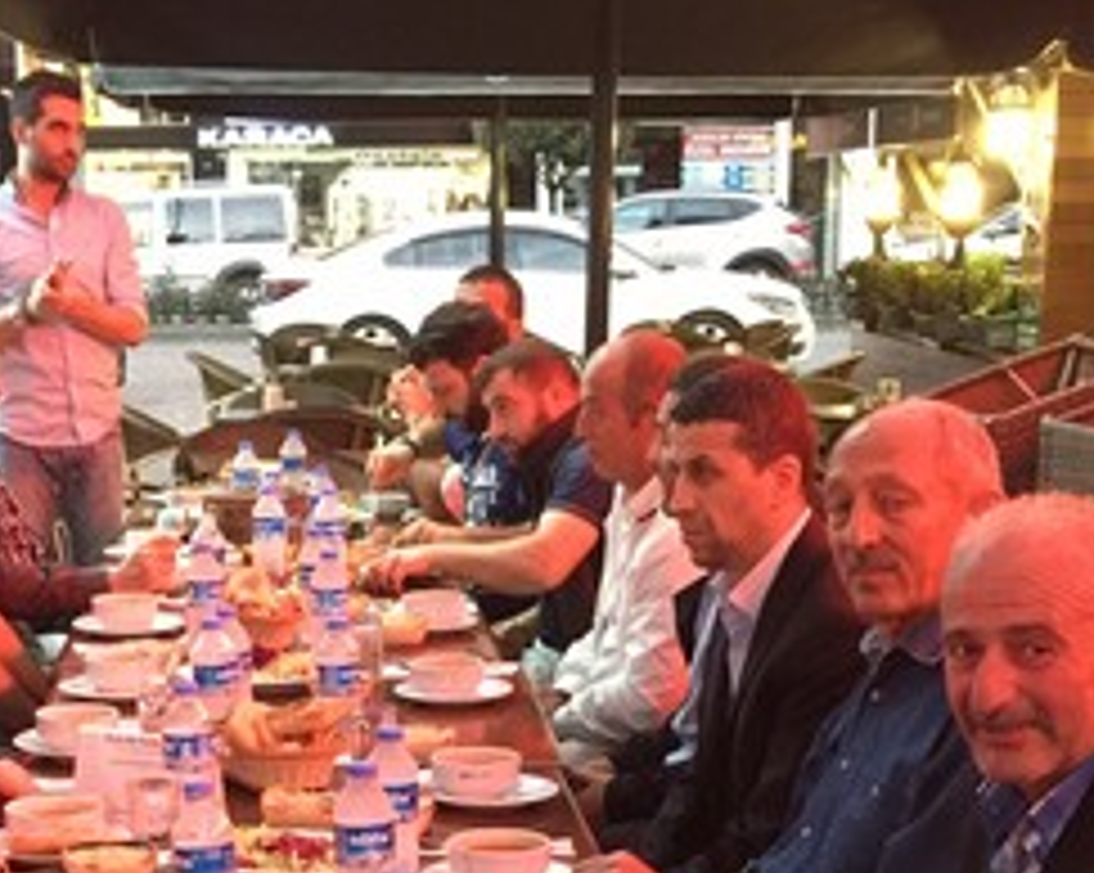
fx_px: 2523
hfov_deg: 24.4
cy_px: 976
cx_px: 405
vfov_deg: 18.8
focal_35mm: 78
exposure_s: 1/8
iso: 200
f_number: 2.2
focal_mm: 4.15
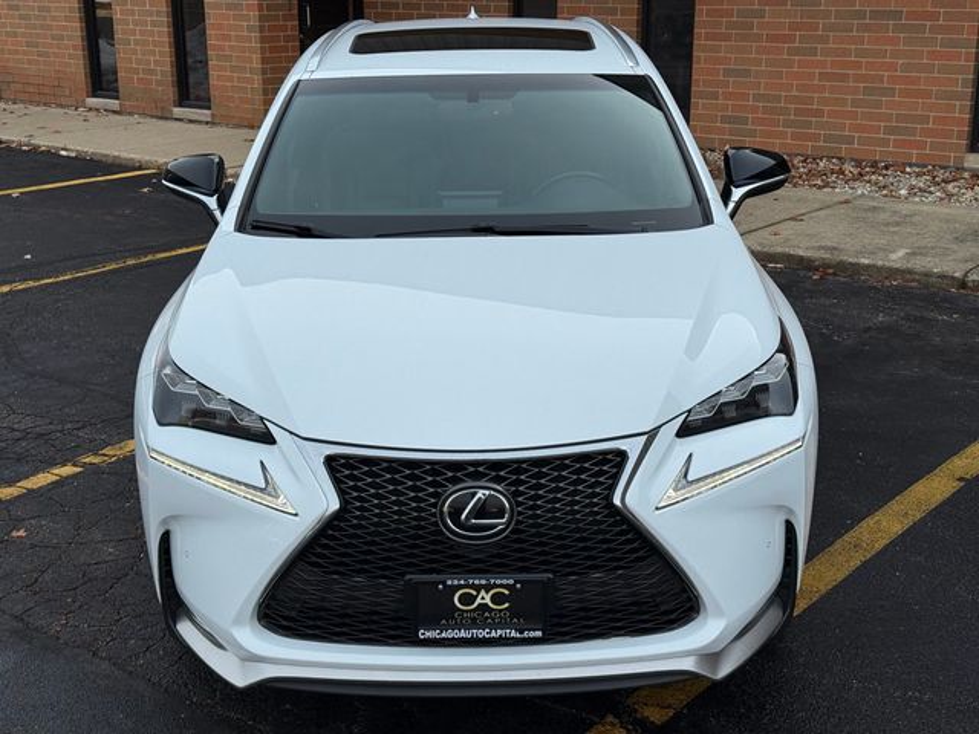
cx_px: 490
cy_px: 367
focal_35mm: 48
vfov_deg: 30.3
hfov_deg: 39.7
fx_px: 1358
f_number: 1.78
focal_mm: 6.76
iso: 64
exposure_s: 1/4098
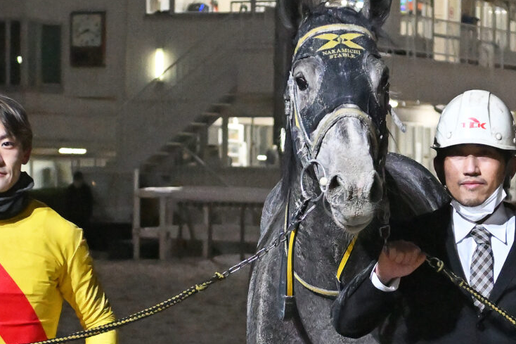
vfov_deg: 8.7
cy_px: 372
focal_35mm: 157
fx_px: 2250
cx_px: 273
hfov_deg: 13.1
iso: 3200
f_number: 3.5
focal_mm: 45
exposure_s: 1/800
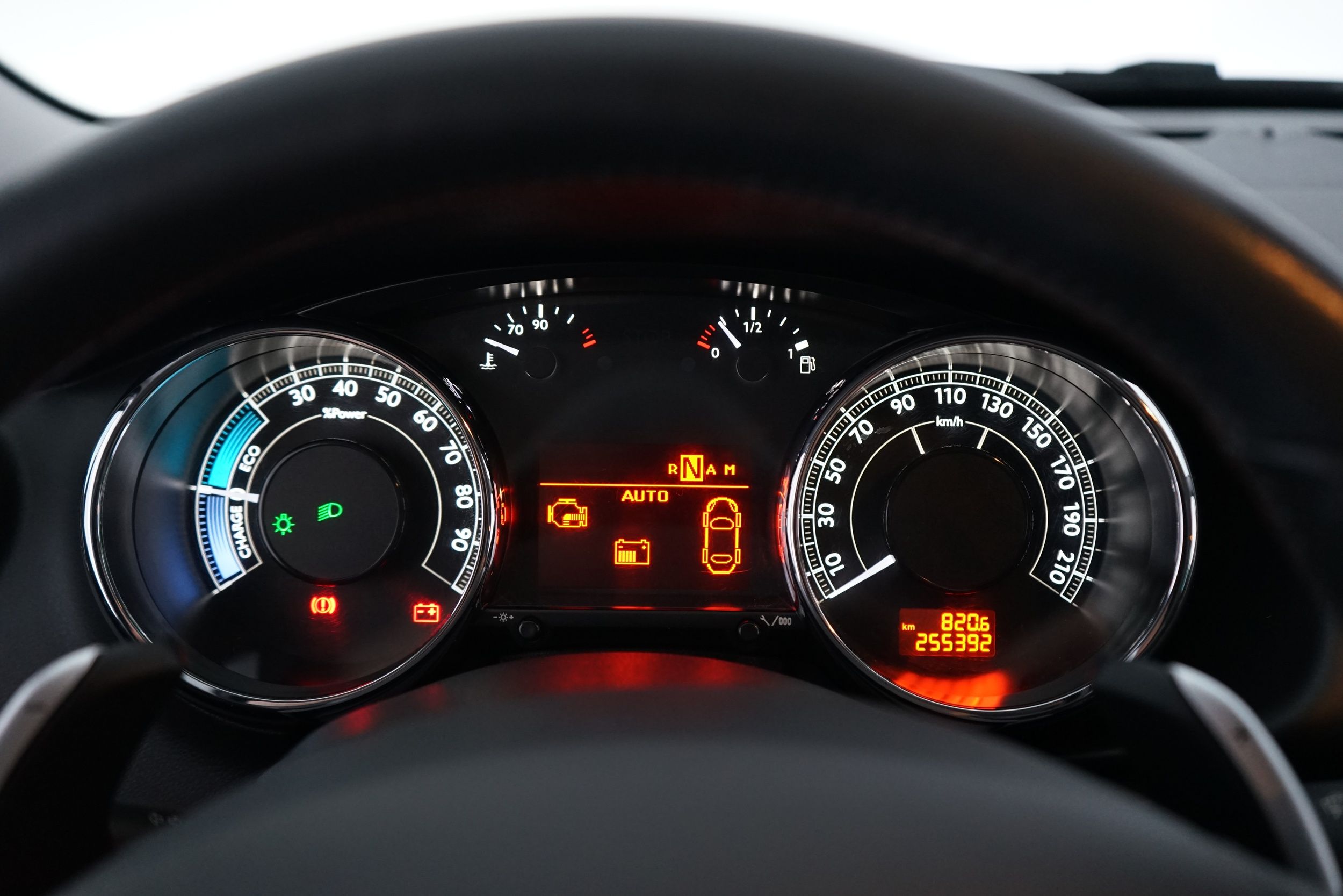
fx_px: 1306
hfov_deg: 54.4
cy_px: 448
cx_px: 672
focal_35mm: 35
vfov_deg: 37.9
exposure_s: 1/40
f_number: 4
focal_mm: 35
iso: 2000
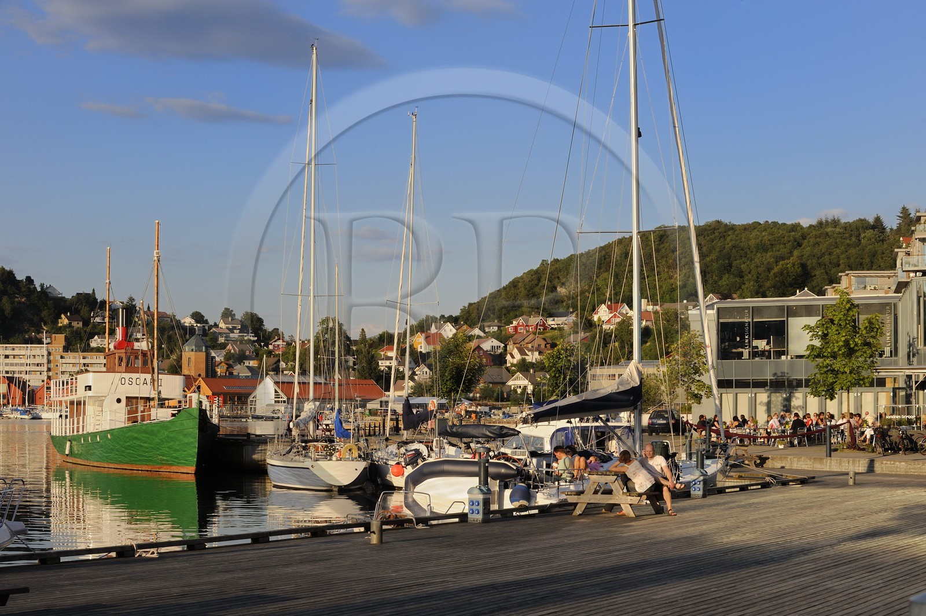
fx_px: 1799
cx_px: 463
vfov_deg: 19.4
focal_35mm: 70
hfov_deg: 28.9
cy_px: 308
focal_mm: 70
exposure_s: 1/400
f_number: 11
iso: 400
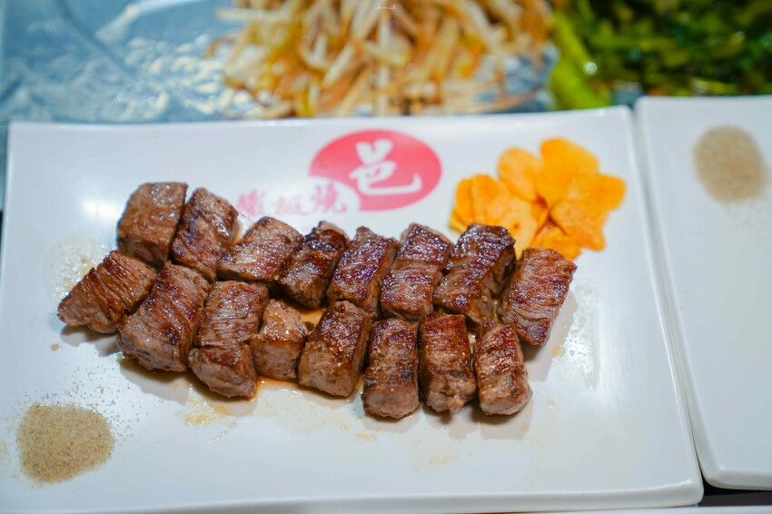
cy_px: 257
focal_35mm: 70
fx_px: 1500
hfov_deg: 28.9
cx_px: 386
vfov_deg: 19.4
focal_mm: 70
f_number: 2.8
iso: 100
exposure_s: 1/80
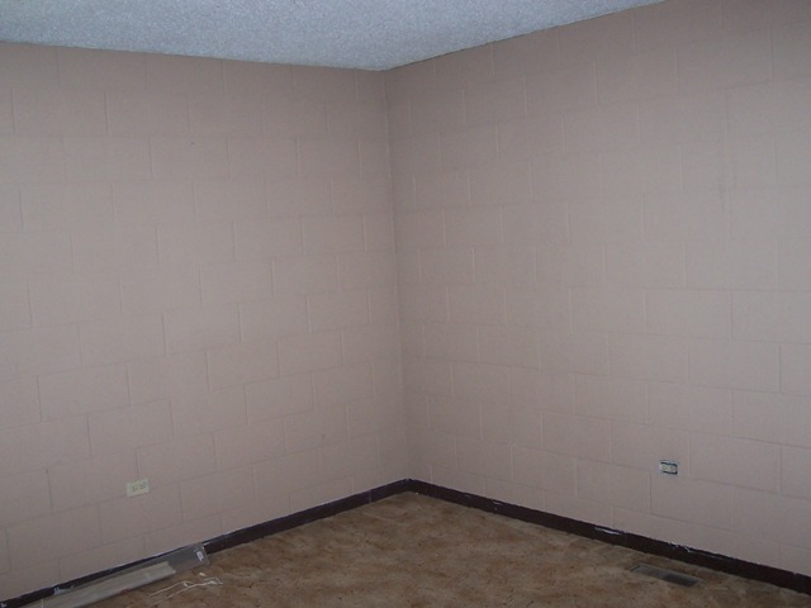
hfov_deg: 50.1
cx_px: 406
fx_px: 867
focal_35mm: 37
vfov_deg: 38.7
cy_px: 304
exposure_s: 1/60
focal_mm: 5.6
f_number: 2.8
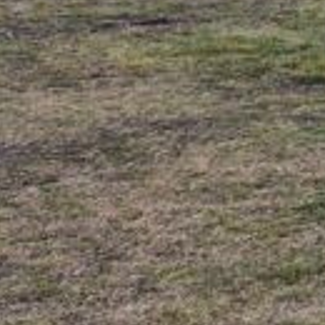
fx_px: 1700
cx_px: 1118
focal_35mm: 160
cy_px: -192
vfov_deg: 10.5
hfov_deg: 8.3
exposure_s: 1/289
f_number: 1.8
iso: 25
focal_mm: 5.4
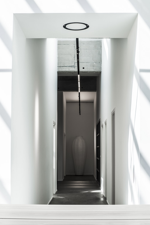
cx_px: 75
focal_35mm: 59
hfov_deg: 23.0
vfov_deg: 33.9
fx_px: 369
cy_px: 111
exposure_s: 1/6
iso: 100
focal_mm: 58
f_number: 16
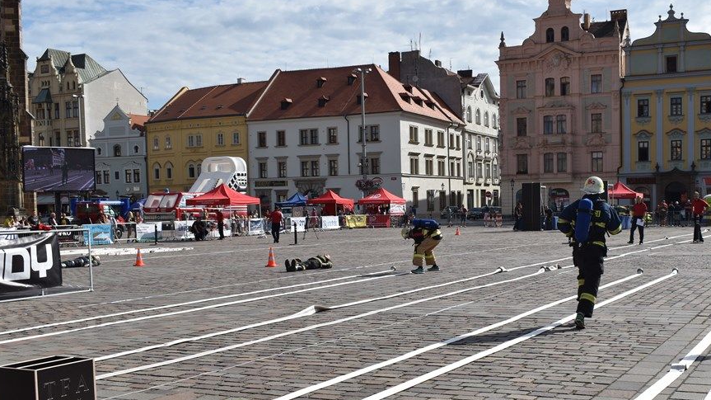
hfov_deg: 43.9
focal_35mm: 47
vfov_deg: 25.5
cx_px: 414
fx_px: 879
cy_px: 266
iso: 100
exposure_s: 1/400
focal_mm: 25
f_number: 8
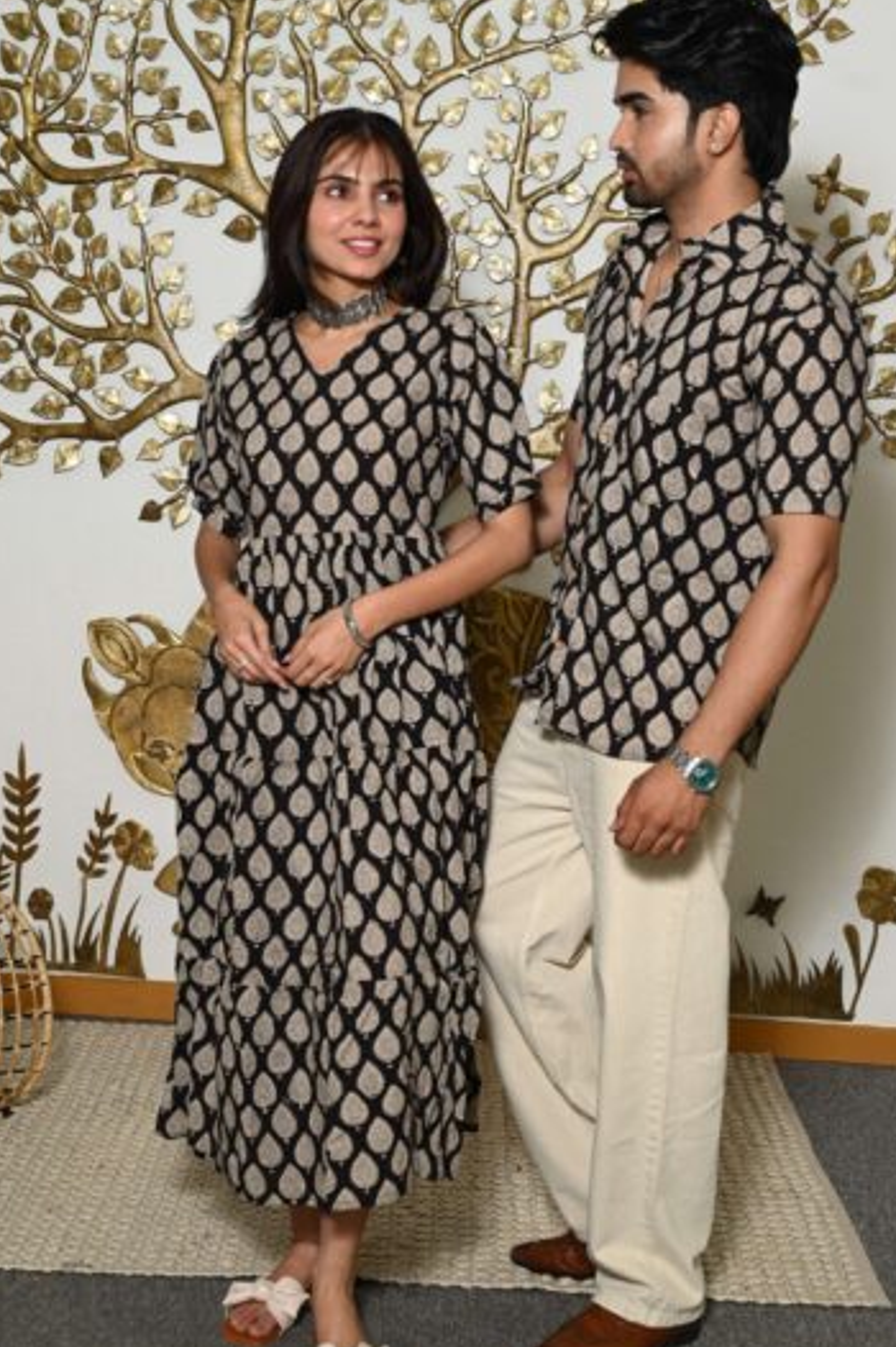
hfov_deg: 25.0
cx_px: 504
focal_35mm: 54
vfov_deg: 36.9
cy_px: 609
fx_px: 2019
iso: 400
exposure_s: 1/160
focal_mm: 42
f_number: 5.6
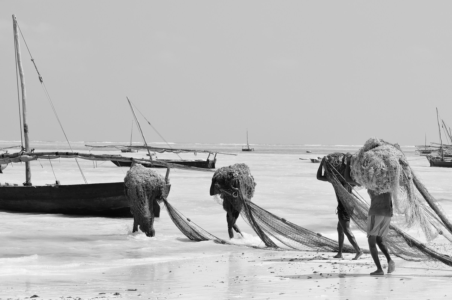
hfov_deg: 19.5
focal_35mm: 105
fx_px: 1315
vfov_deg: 13.0
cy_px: 150
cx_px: 226
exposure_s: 1/400
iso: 125
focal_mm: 70
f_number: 8
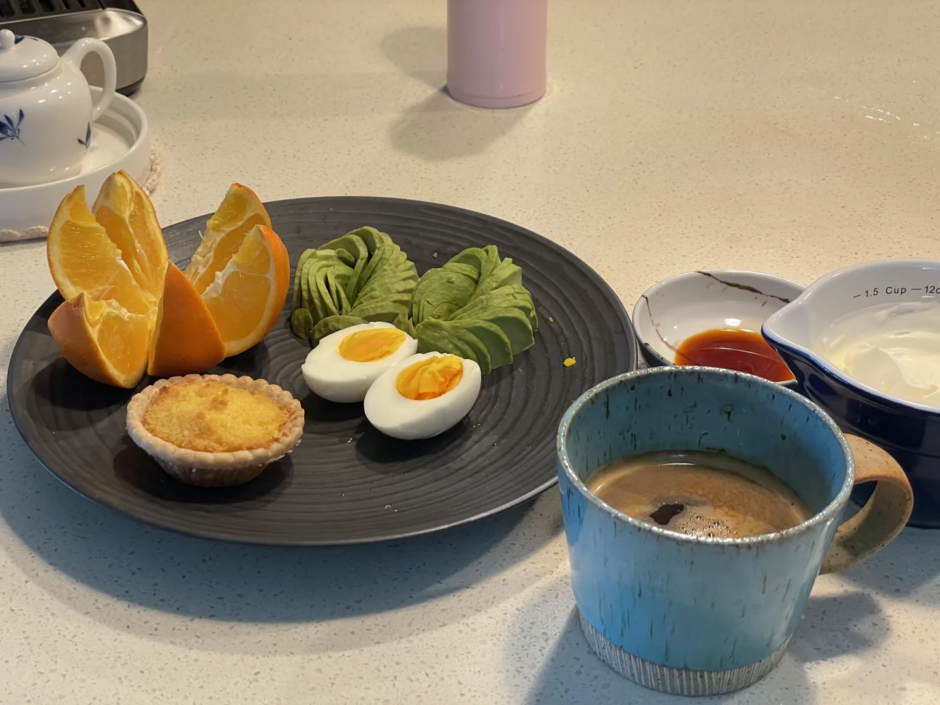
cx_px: 470
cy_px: 352
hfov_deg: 36.8
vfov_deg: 28.0
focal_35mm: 52
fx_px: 1412
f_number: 2
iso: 200
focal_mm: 6
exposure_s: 1/60
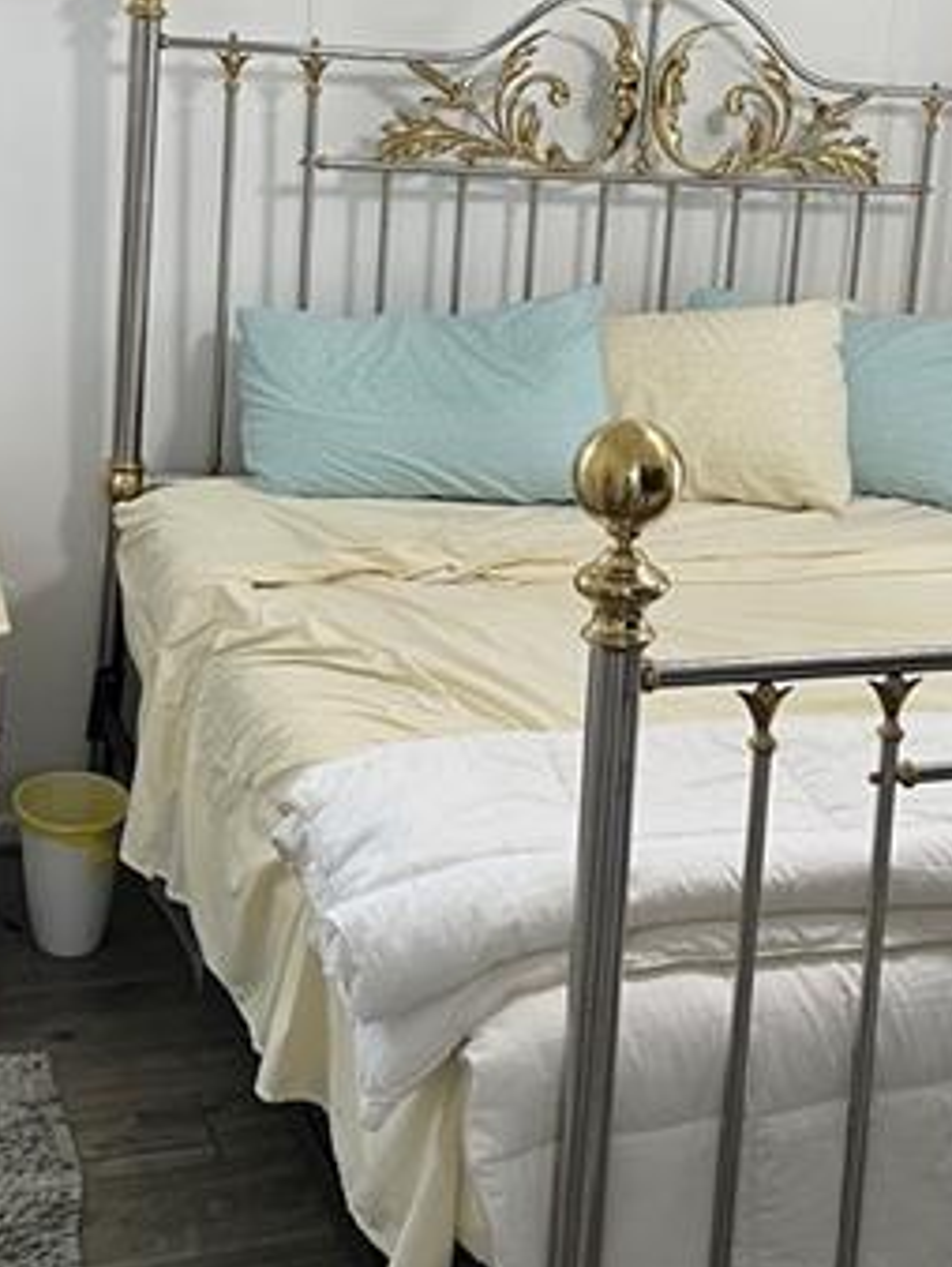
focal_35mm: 59
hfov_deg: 24.5
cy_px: 322
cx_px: 742
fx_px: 2161
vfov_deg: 32.1
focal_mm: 5.7
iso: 80
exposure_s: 1/60
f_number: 1.5
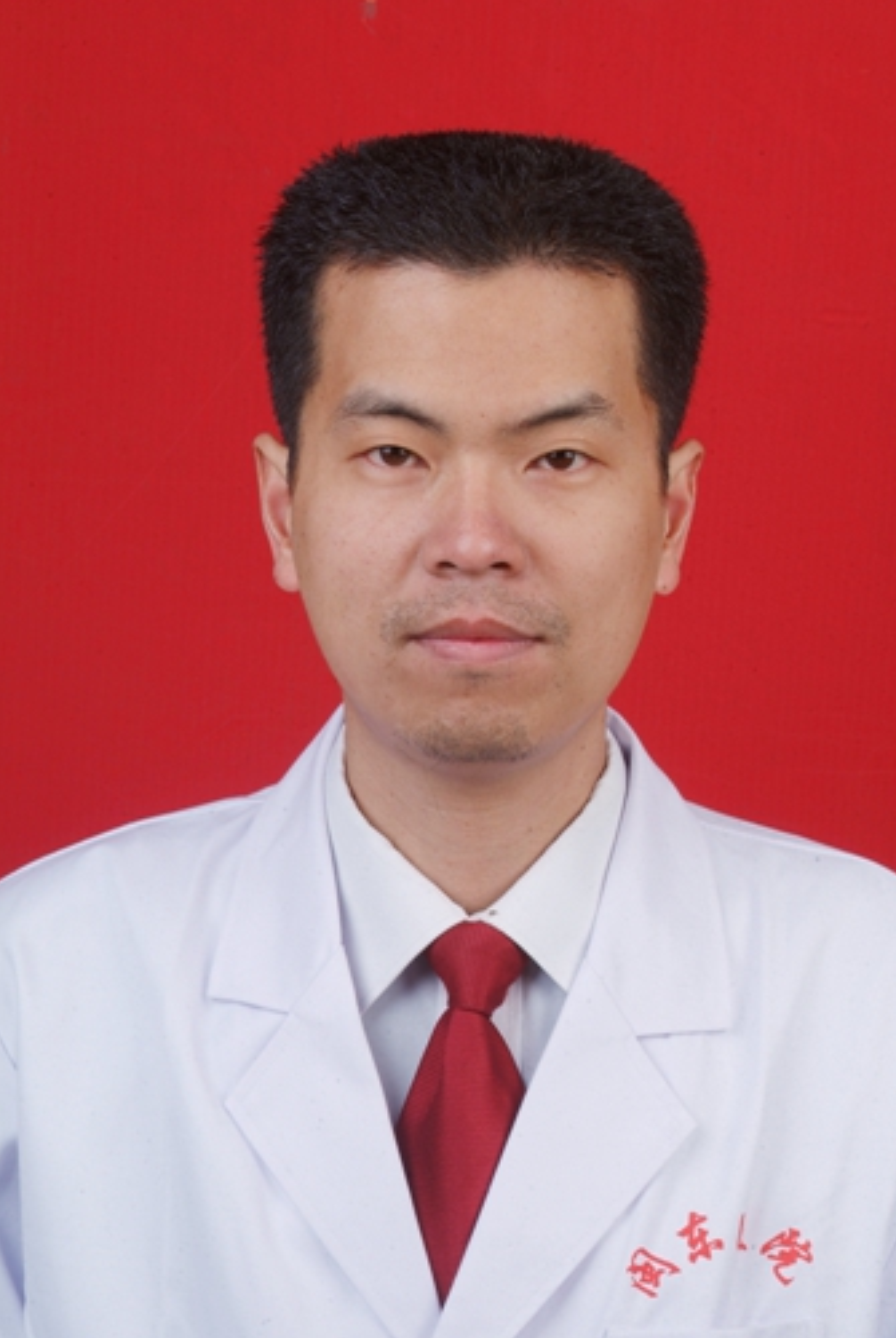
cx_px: 483
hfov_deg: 10.6
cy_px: 740
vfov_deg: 15.7
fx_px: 4836
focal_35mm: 130
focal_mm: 75
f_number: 16
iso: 100
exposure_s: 1/90
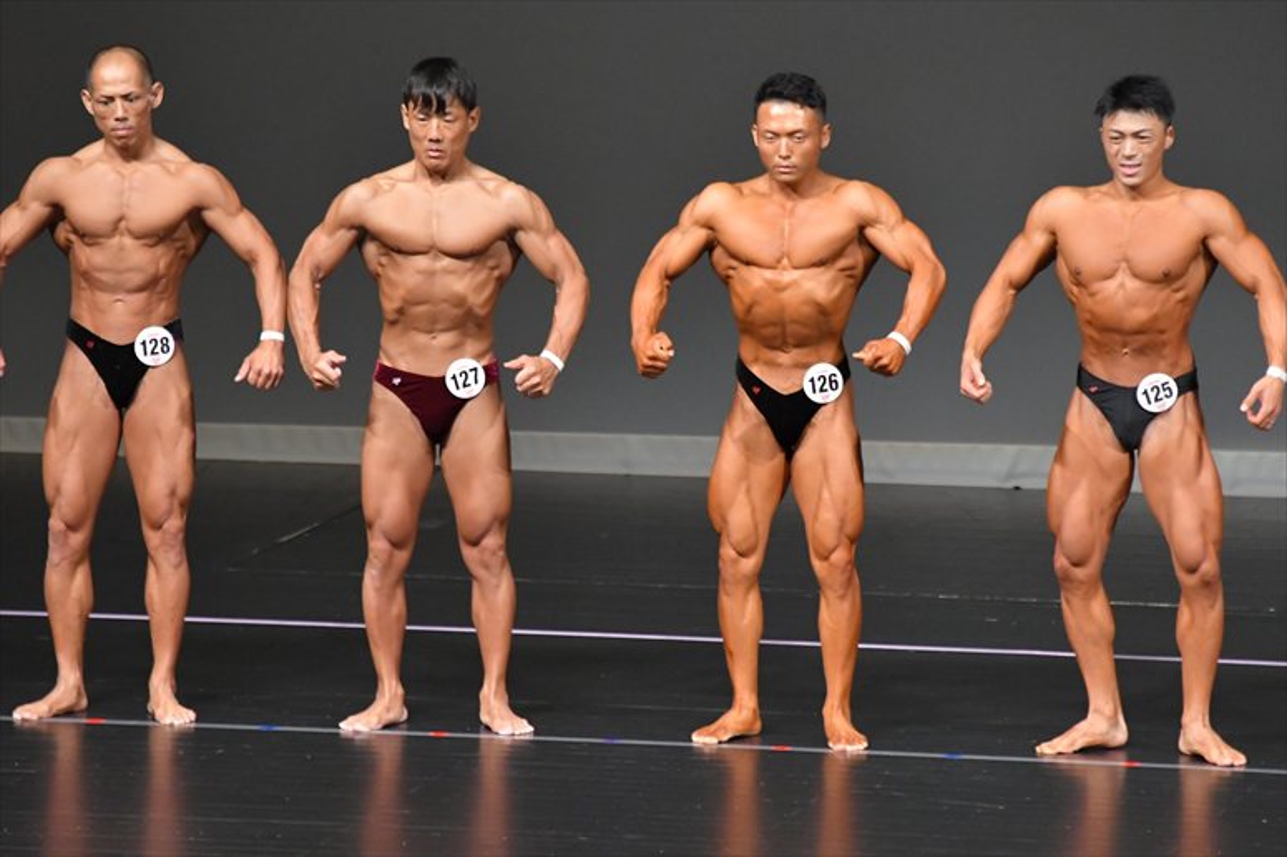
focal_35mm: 315
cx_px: 644
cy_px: 428
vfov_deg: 4.4
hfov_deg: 6.5
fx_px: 11256
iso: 5000
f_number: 5.6
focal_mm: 210
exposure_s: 1/400
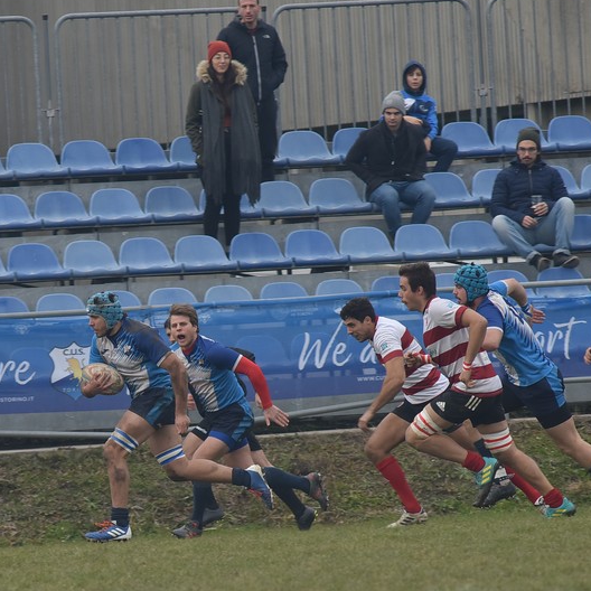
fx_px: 10489
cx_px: 142
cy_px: 385
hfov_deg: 3.2
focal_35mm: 543
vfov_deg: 3.2
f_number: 6.3
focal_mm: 300
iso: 640
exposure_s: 1/640
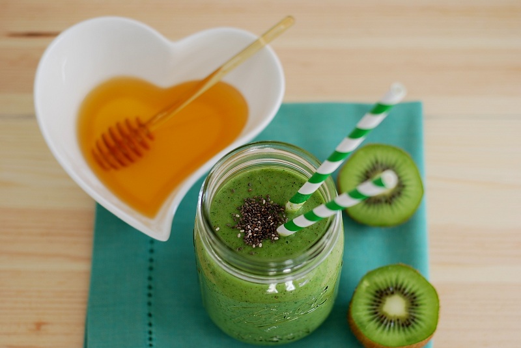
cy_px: 174
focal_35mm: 75
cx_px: 260
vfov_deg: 18.2
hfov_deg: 27.0
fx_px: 1086
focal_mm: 50
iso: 100
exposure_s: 1/60
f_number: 2.5
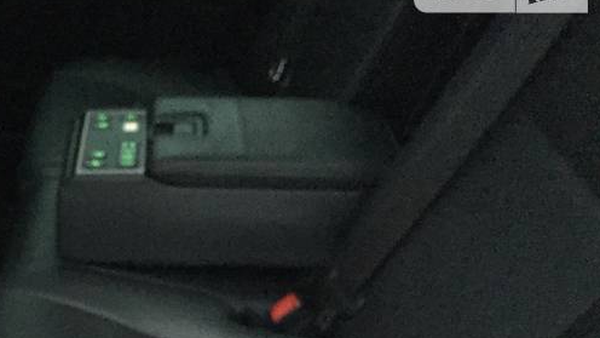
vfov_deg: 22.9
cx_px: 122
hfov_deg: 39.1
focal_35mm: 51
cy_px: 310
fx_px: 811
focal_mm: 4.2
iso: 2000
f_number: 2.2
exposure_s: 1/17
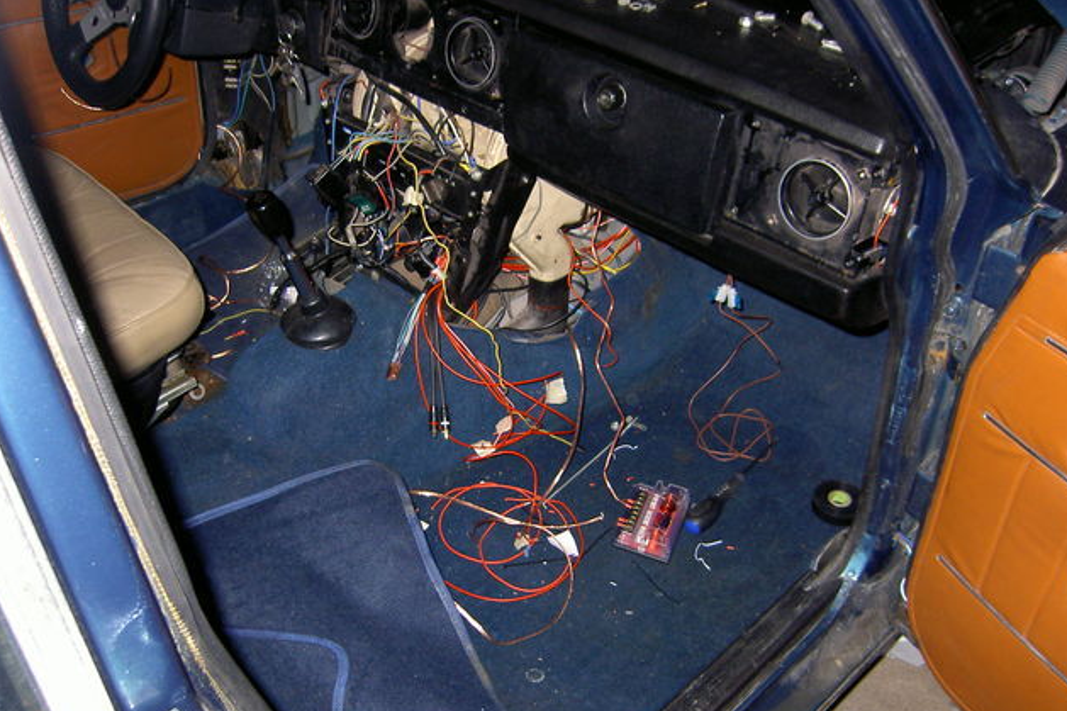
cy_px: 390
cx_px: 536
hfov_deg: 53.1
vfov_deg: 36.8
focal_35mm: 36
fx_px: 1067
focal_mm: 5.6
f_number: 2.8
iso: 100
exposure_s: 1/60
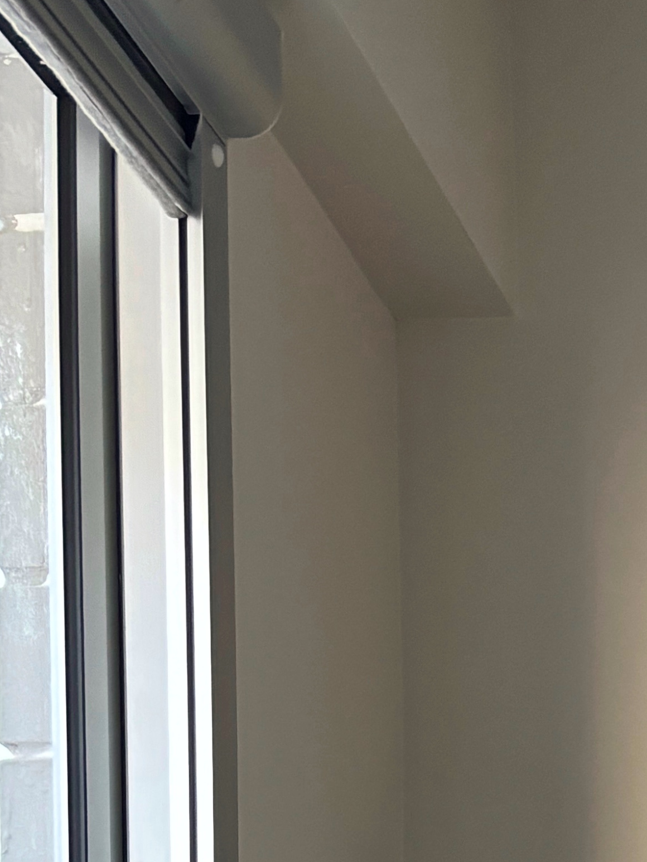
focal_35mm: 96
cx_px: 1095
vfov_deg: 17.4
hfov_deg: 14.0
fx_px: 2393
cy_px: 1446
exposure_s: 1/60
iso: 200
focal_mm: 5.96
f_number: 1.6
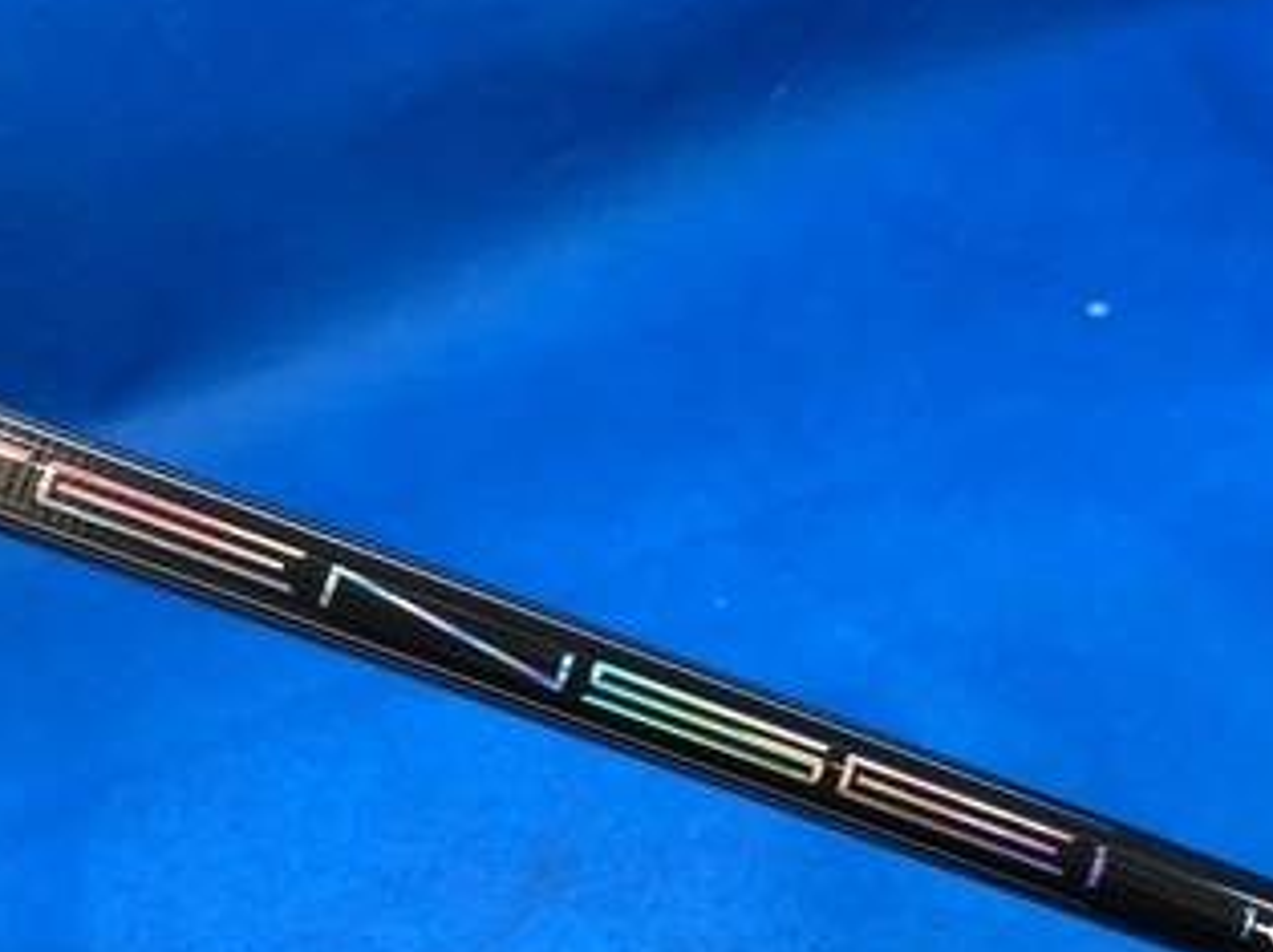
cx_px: 478
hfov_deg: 36.0
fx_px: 1948
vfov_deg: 27.5
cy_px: 547
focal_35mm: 53
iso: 100
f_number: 1.8
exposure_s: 1/60
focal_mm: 4.25
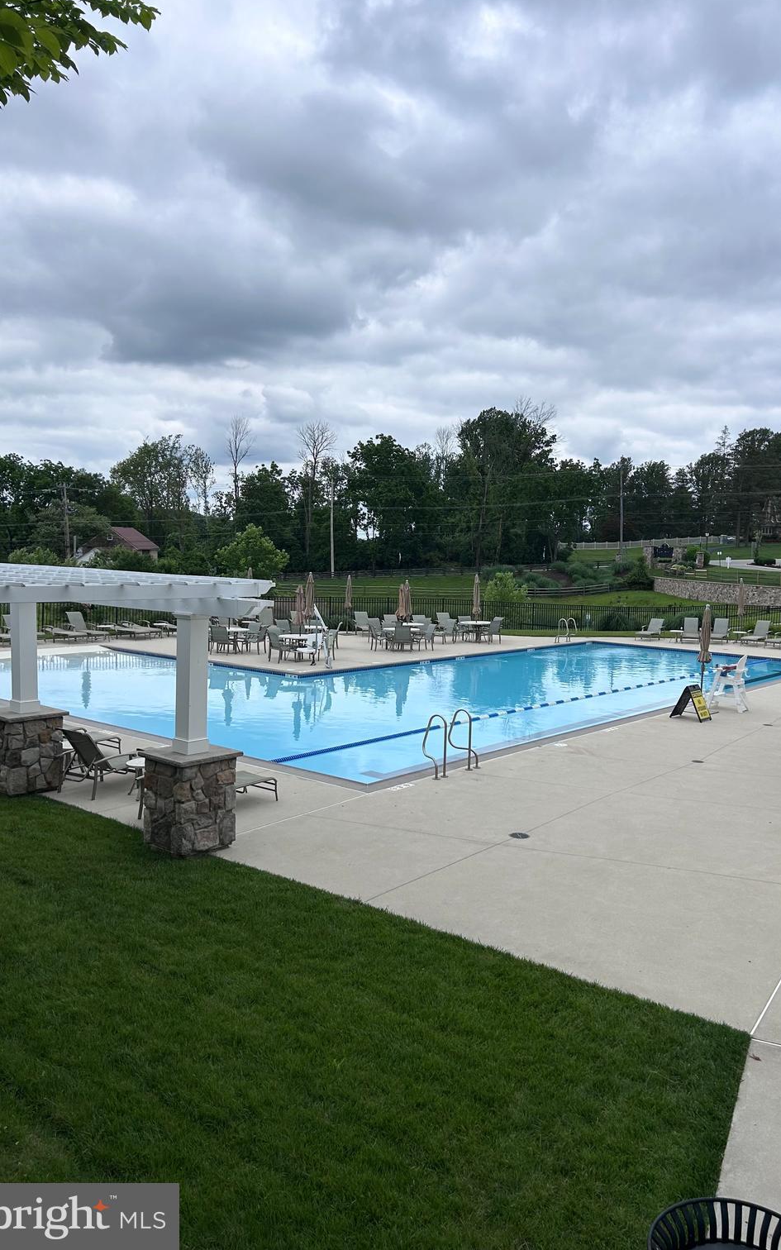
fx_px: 954
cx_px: 449
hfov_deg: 44.4
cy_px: 616
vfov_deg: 66.5
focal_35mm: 28
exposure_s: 1/3968
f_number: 1.5
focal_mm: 5.7
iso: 50
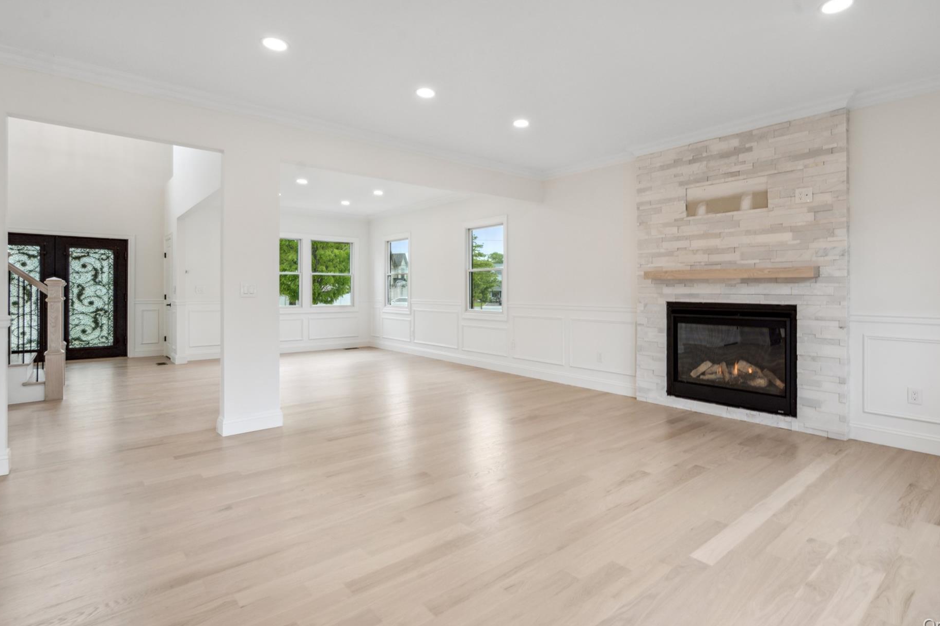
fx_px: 470
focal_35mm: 18
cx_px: 499
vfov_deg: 67.2
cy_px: 285
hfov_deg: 89.9
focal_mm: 16
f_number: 9
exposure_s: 1/80
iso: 160
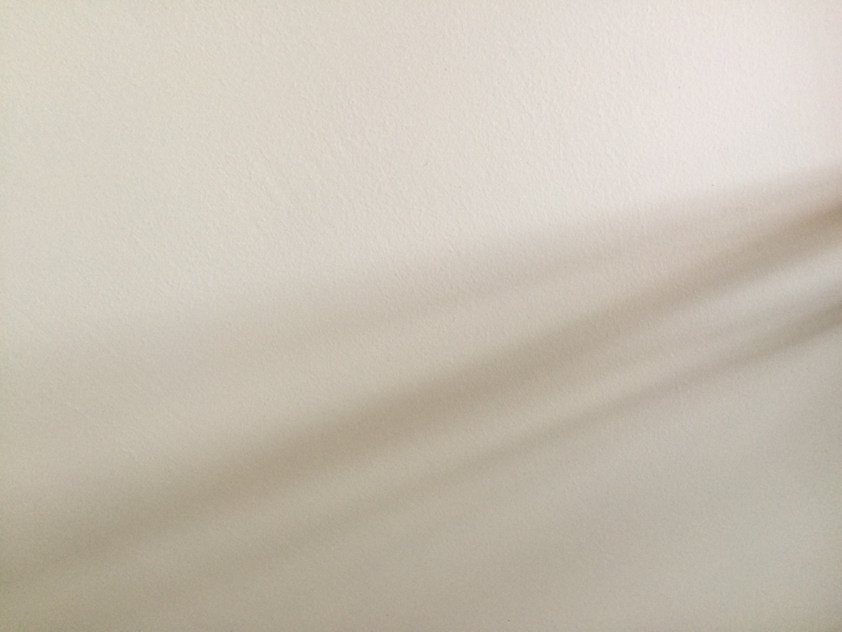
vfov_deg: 48.2
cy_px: 316
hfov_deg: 61.7
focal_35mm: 29
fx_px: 705
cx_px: 421
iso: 80
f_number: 2.2
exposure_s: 1/33
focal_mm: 4.15
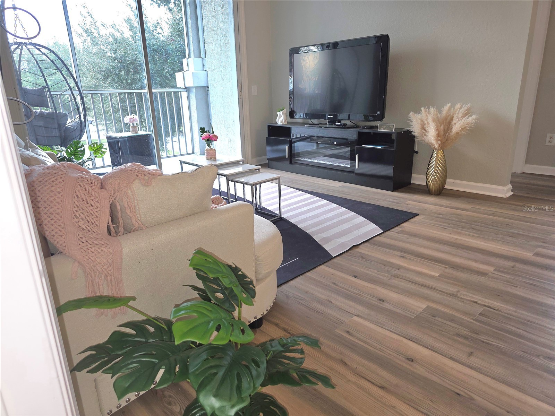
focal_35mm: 23
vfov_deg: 58.9
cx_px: 278
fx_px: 369
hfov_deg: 73.9
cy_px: 208
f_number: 1.7
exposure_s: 1/60.2
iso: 100
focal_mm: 6.3
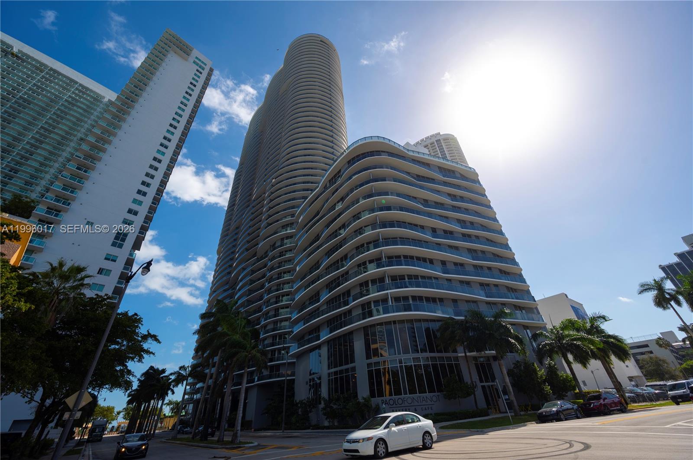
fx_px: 269
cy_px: 230
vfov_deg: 81.1
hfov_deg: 104.3
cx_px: 346
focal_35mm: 14
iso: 100
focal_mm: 14
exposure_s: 1/500
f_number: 8
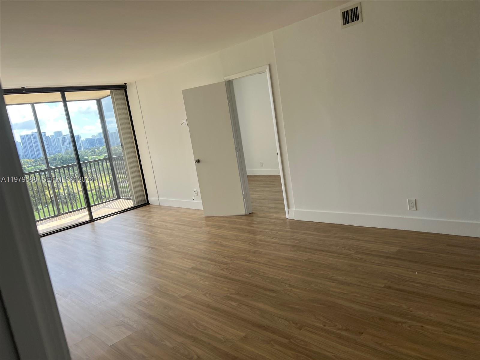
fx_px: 361
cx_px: 240
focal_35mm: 26
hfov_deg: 67.3
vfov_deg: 53.1
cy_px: 180
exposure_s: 1/497
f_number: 1.5
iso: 50
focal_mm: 5.7
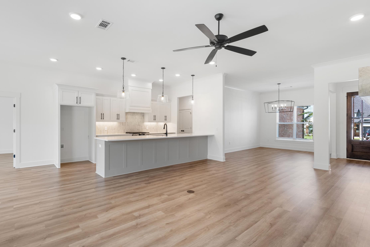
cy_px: 125
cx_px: 171
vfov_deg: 67.4
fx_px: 185
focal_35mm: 18
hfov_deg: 89.8
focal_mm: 16
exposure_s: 1/5
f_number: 9
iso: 250
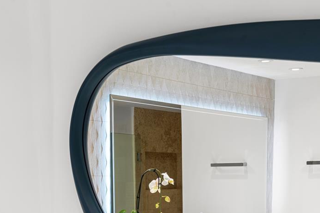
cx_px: 163
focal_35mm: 74
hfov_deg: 27.3
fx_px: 658
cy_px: 245
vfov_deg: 17.7
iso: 160
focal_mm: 43
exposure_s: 1/20
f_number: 8
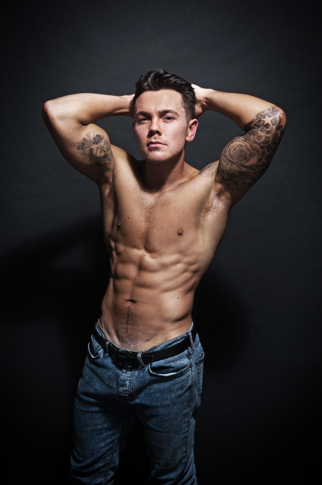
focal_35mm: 55
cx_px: 161
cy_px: 242
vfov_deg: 36.3
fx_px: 739
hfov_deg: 24.6
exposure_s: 1/125
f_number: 9
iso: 100
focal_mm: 55
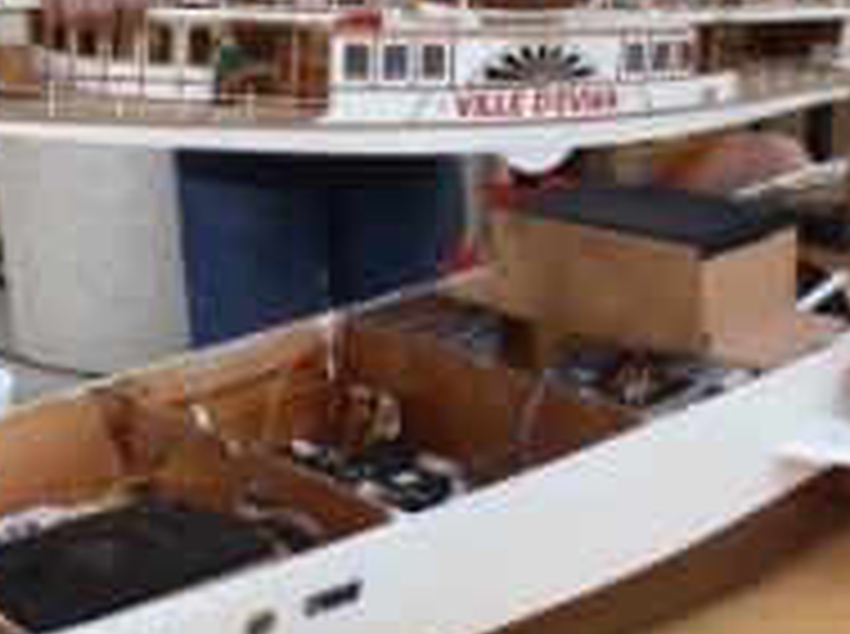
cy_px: 261
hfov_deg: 33.5
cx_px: 580
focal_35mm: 57
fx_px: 1397
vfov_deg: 25.5
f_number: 4
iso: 100
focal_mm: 4.3
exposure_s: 1/200
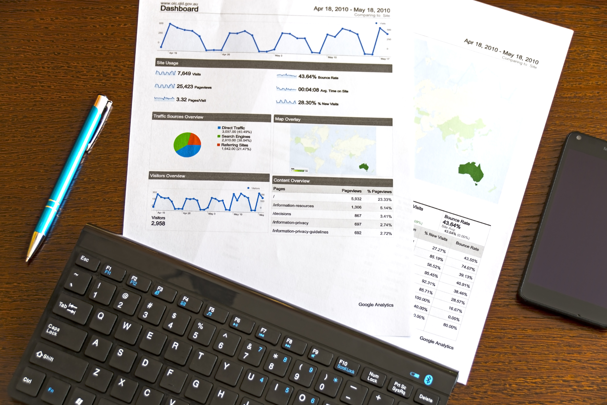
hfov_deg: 21.9
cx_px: 304
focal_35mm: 93
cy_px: 202
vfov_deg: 14.7
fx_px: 1568
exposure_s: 1/30
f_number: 5.6
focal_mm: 62
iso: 100
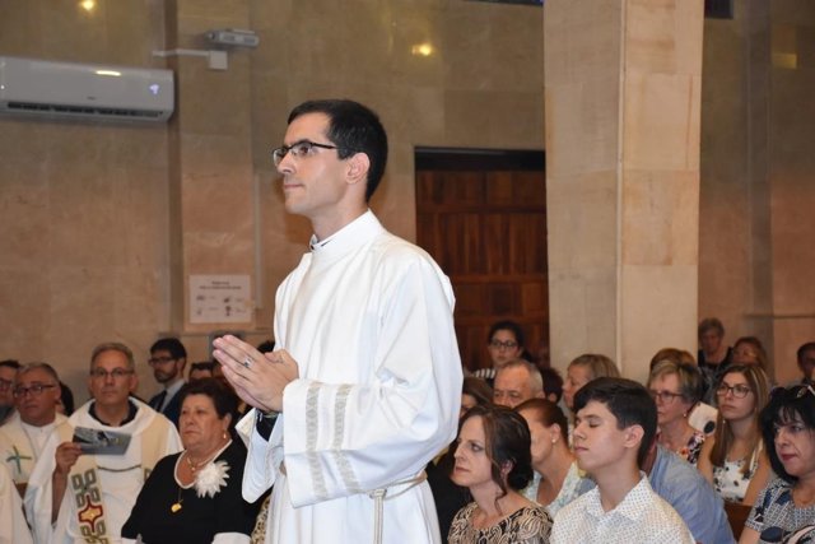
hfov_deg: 24.2
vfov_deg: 16.3
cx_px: 408
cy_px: 272
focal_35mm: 84
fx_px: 1902
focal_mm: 56
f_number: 4.8
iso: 1800
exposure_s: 1/60
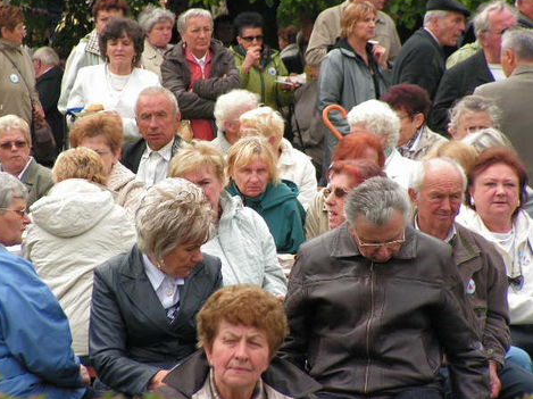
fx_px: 3185
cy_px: 196
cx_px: 250
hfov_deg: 9.6
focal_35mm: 207
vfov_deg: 7.2
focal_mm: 32.4
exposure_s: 1/400
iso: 64
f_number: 3.4
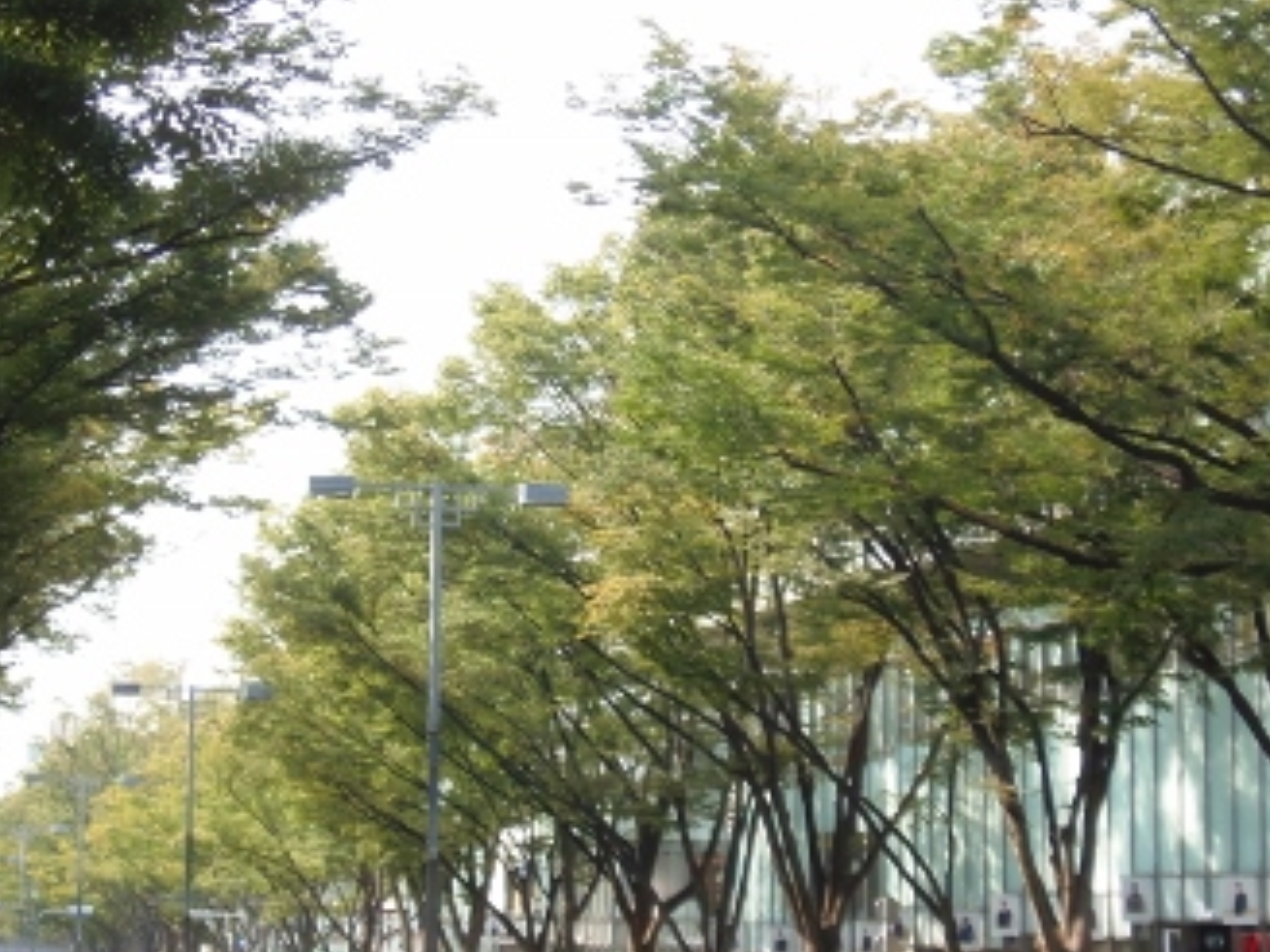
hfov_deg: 23.7
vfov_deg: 18.0
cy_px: 600
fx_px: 3008
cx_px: 391
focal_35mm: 82
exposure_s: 1/125
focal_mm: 7.8
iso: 64
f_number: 3.6
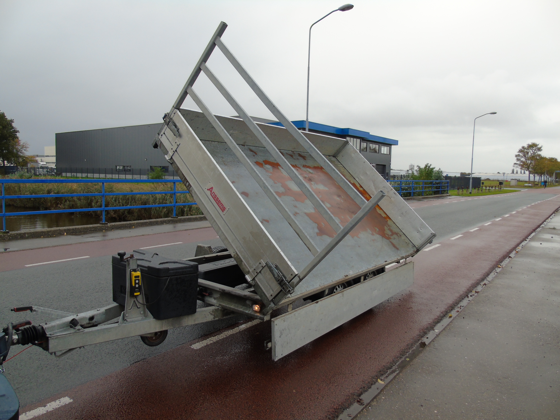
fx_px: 404
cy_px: 210
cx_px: 280
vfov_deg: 54.9
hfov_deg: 69.4
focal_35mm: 25
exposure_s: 1/200
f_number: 3.4
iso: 80
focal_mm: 4.4
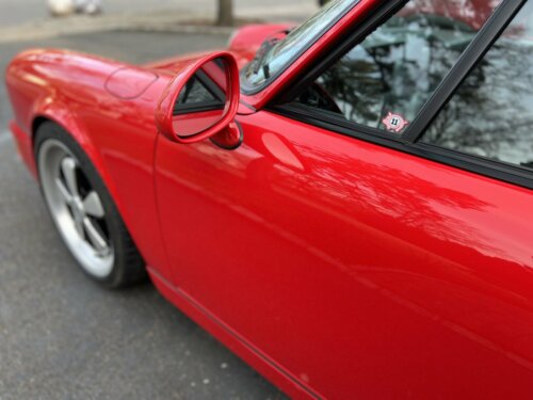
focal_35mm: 26
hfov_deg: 67.3
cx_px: 266
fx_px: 400
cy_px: 200
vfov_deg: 53.1
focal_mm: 5.7
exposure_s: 1/121
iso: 50
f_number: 1.5
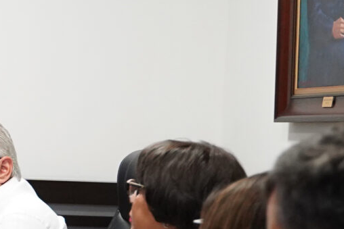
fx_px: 1348
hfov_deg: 13.0
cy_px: 235
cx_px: -296
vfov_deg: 9.7
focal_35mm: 141
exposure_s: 1/160
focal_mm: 28
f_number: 3.2
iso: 3200
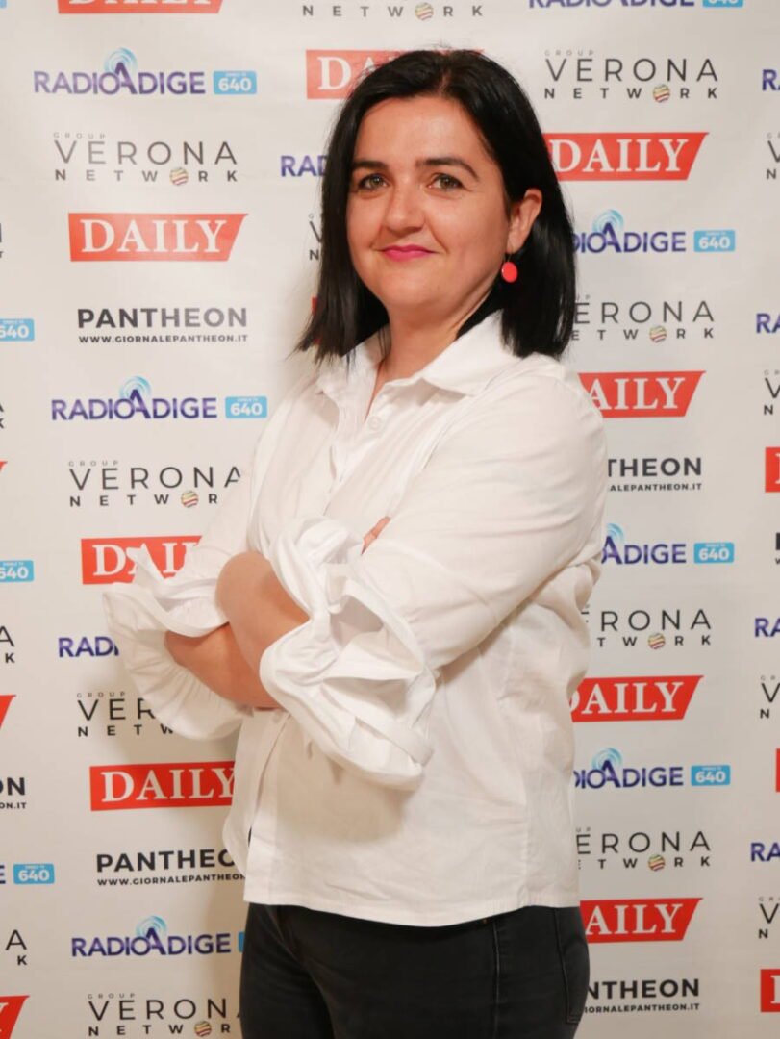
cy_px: 520
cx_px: 390
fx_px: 1321
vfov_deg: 42.9
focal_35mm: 44
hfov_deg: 32.9
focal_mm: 22
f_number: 4.2
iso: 800
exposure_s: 1/60
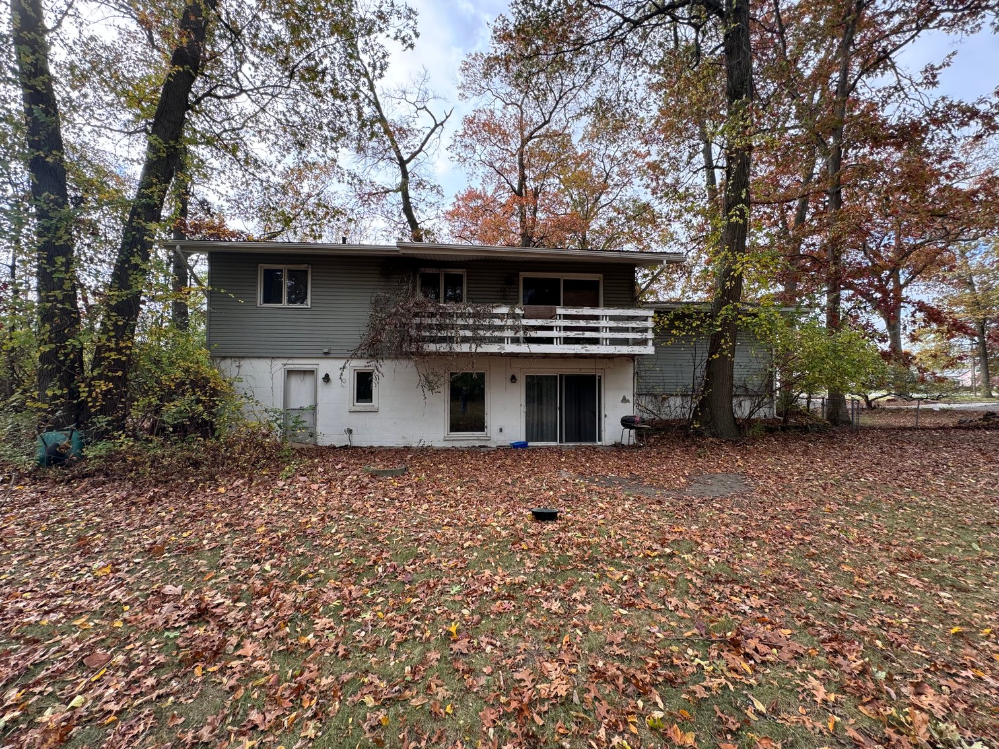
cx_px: 500
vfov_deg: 85.7
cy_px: 374
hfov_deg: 102.1
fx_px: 404
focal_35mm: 14
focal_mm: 2.22
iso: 40
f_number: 2.2
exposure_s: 1/217
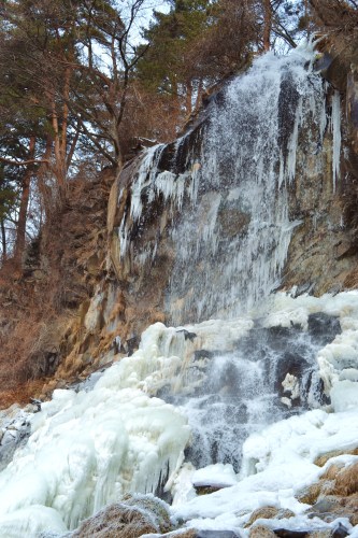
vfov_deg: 41.1
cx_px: 179
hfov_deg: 28.1
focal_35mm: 48
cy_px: 269
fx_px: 716
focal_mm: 32
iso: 100
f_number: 6.3
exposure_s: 1/160
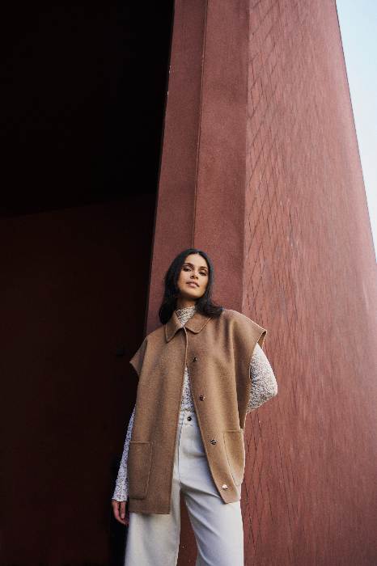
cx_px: 188
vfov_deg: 56.5
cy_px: 283
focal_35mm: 34
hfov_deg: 39.4
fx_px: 527
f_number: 4
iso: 160
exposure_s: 1/160
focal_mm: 33.5
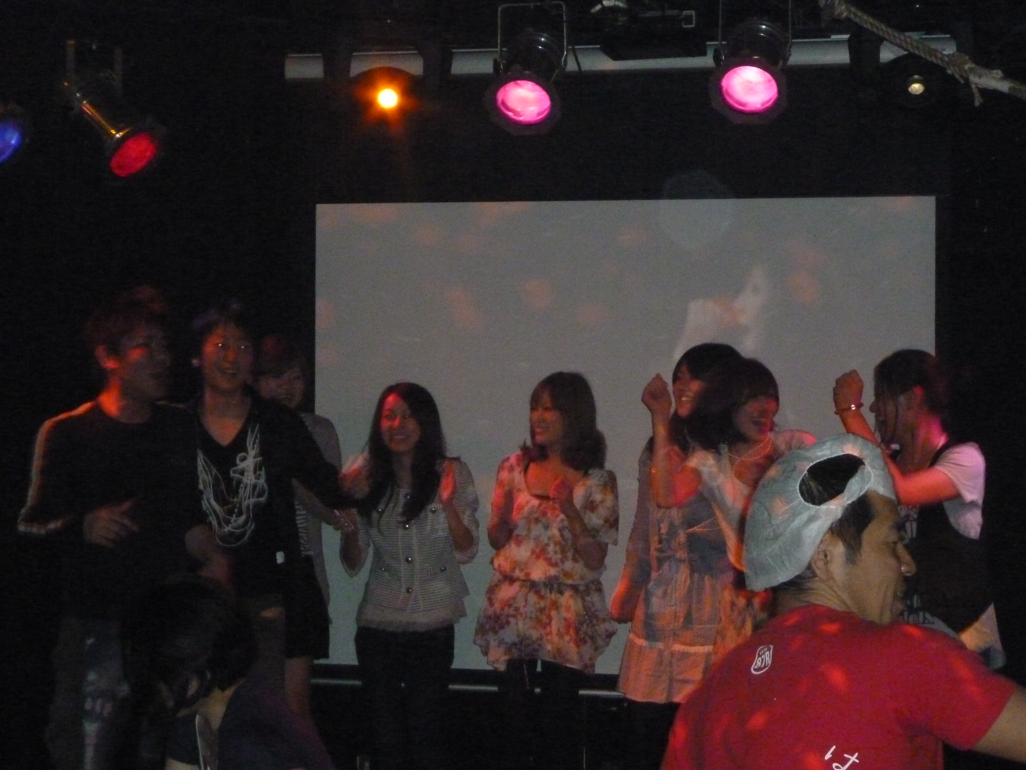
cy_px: 381
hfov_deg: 25.3
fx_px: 2282
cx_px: 526
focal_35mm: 77
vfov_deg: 19.1
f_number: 5.3
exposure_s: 1/30
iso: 1000
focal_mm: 13.3
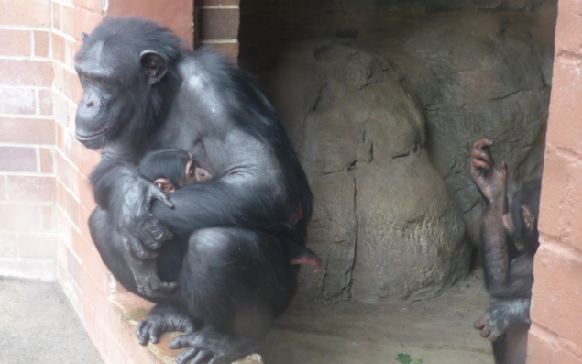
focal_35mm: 62
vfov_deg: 21.0
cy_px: 179
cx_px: 291
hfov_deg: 33.0
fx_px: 983
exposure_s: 1/30
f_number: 2.9
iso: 125
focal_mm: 6
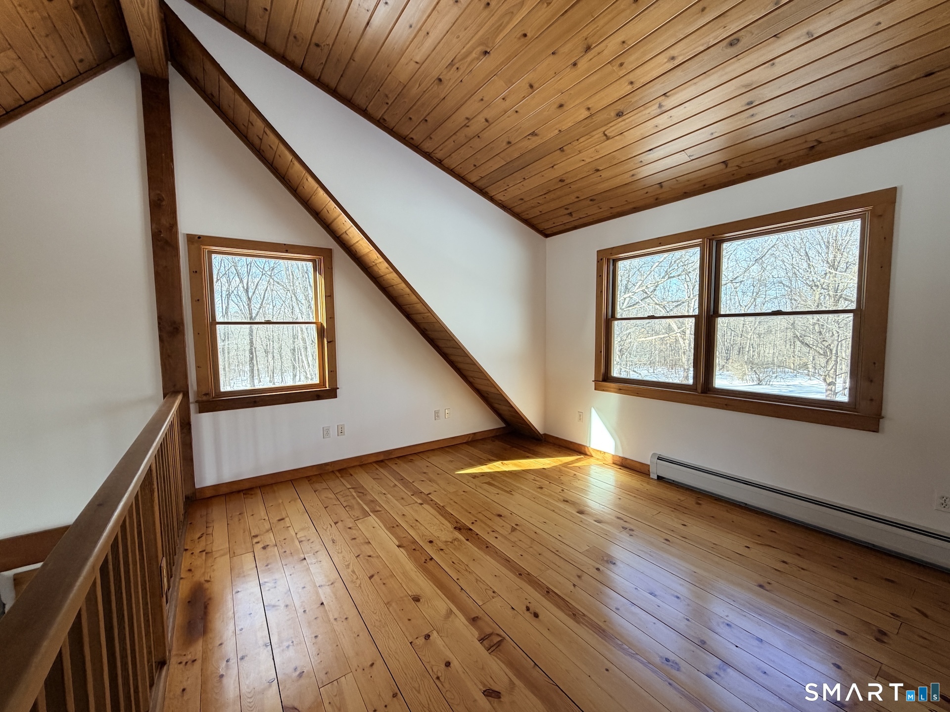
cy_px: 356
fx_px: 384
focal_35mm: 14
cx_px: 475
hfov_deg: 102.1
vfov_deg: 85.7
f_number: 2.2
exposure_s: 1/121
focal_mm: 2.22
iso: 100
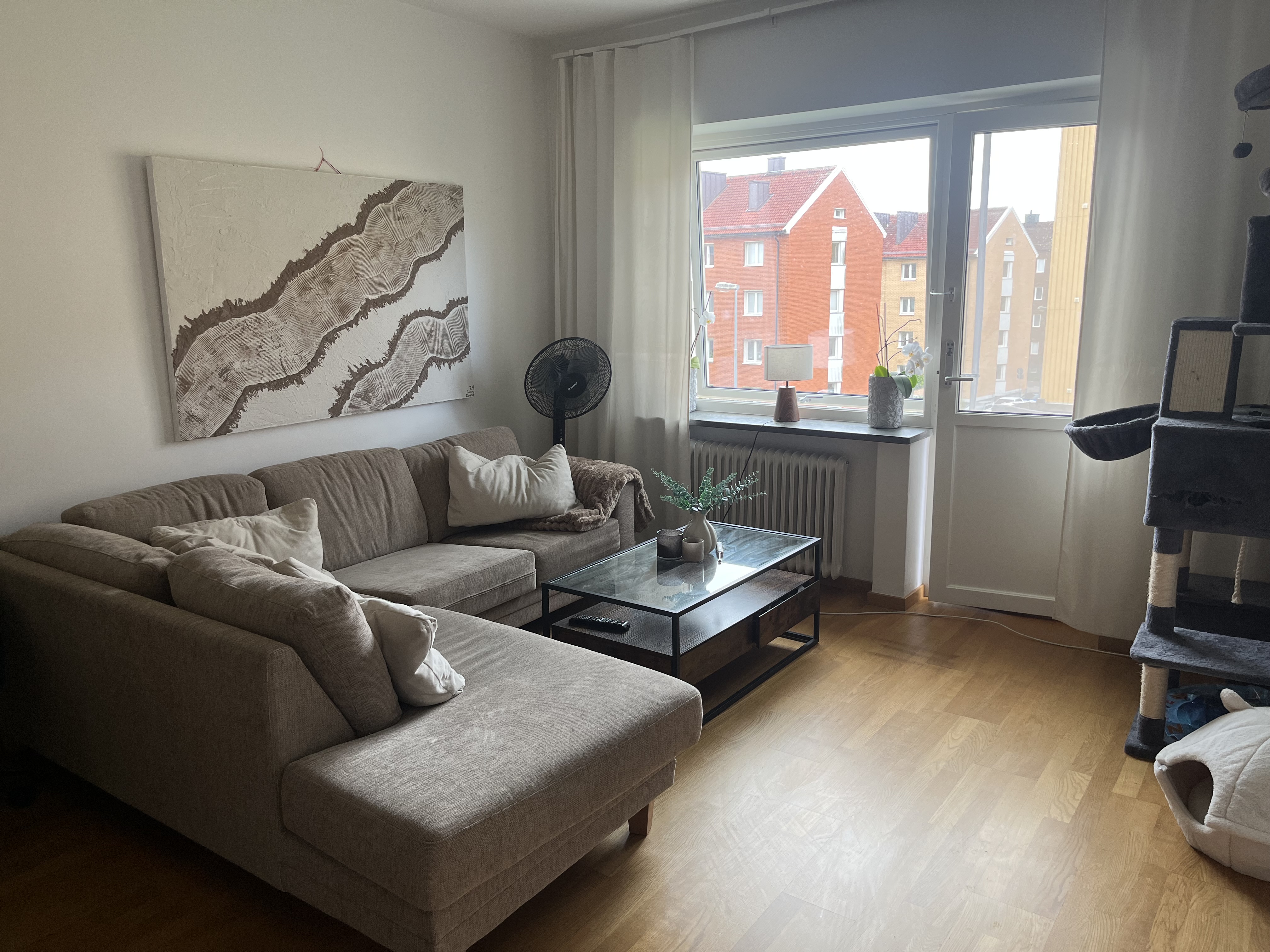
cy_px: 476
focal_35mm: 26
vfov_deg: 53.1
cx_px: 635
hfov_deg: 67.3
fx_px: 954
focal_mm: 5.1
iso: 64
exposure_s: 1/100
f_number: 1.6
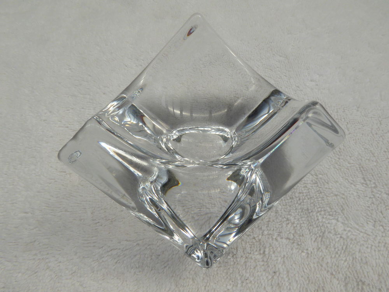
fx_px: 270
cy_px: 146
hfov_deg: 71.6
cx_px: 194
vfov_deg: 56.8
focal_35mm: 24
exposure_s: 1/200
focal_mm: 4.3
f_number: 8
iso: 100
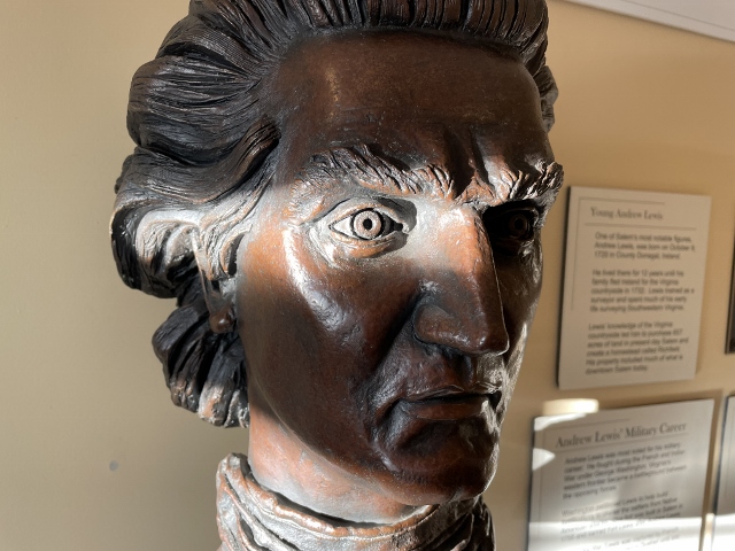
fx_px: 552
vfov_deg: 53.1
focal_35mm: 26
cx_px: 368
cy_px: 276
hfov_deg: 67.3
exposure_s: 1/120
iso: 100
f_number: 1.6
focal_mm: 4.2
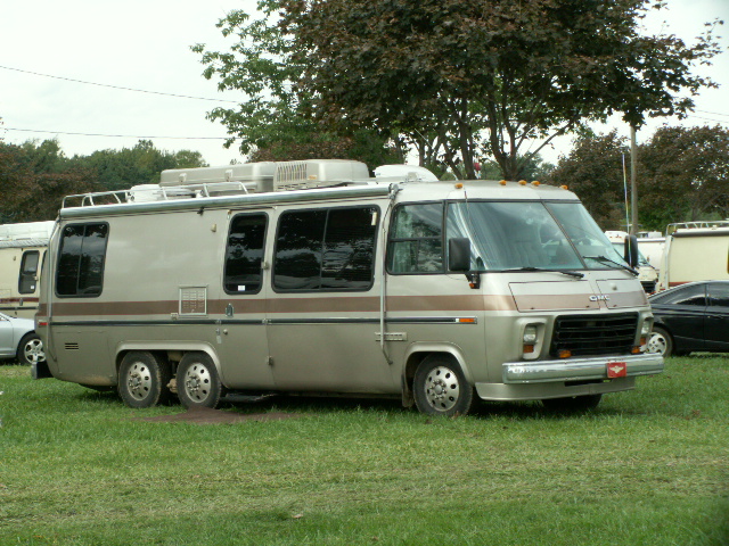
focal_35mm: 101
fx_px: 2127
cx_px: 364
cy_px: 273
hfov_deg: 19.4
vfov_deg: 14.6
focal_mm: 16.53
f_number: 5.6
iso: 50
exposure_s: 1/125
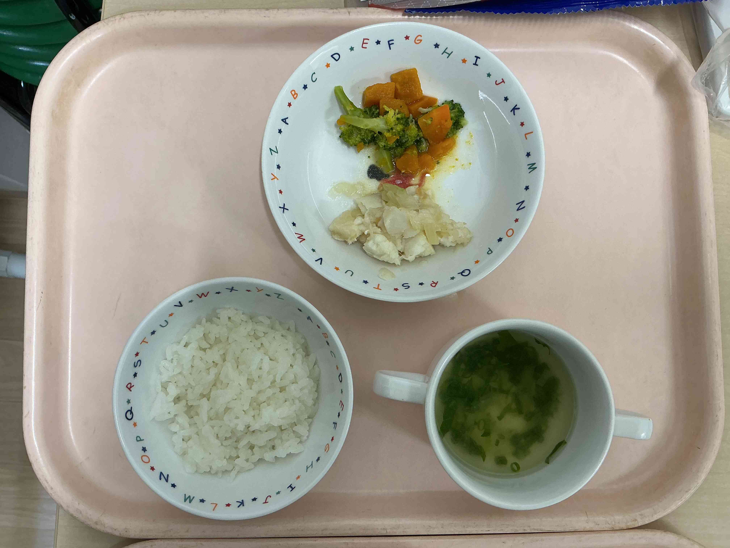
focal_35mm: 29
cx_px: 365
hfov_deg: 61.7
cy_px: 274
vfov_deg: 48.2
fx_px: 612
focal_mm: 3
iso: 64
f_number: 1.8
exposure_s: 1/60
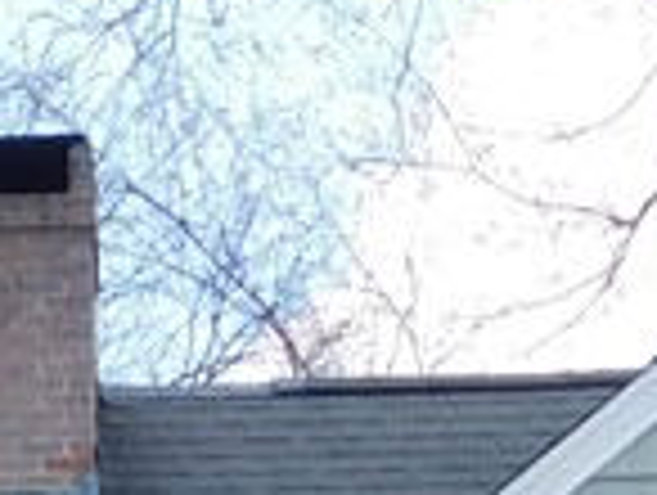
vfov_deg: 5.1
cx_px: -621
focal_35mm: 280
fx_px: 5323
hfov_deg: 6.8
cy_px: 1444
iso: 125
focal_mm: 7.1
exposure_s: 1/320
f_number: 3.6
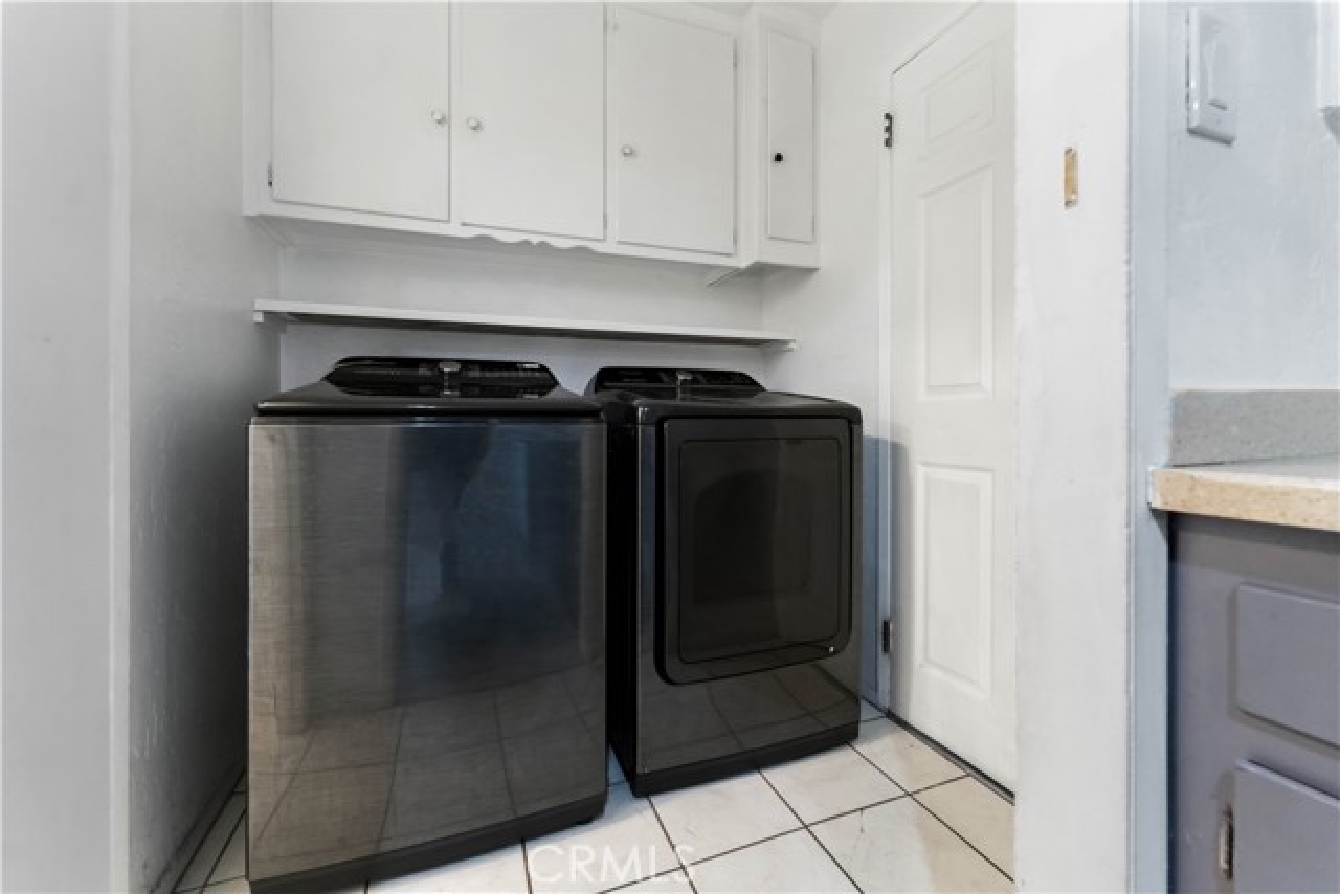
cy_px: 447
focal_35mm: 14
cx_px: 670
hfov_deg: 104.2
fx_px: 521
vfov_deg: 81.2
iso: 2000
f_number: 5
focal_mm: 14
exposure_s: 1/8
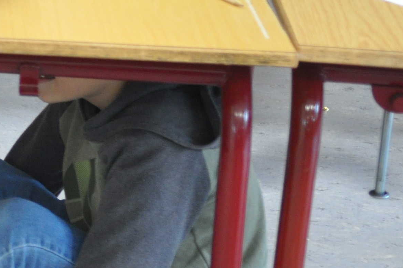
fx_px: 1711
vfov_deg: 8.9
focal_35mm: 153
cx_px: -283
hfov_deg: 12.5
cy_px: -30
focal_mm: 28
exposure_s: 1/50
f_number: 3.5
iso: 800
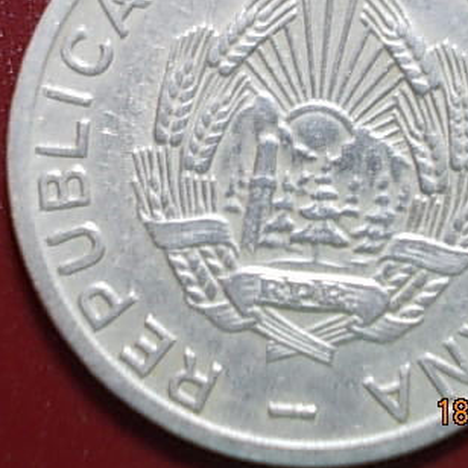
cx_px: 266
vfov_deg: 21.8
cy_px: 134
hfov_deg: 21.9
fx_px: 1208
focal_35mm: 79
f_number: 3.3
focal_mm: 6.1
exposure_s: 1/6
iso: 200
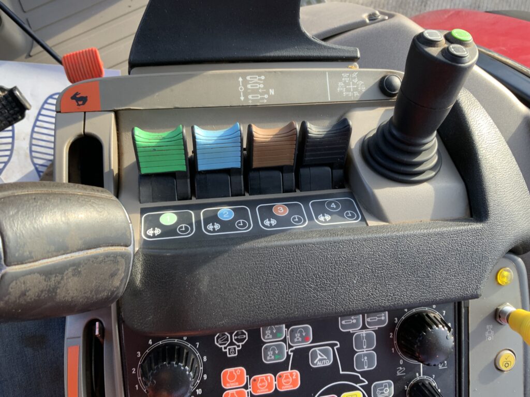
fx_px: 444
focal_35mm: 29
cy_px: 198
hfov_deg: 61.7
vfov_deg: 48.2
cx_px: 265
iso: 32
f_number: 1.8
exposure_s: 1/73
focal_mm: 3
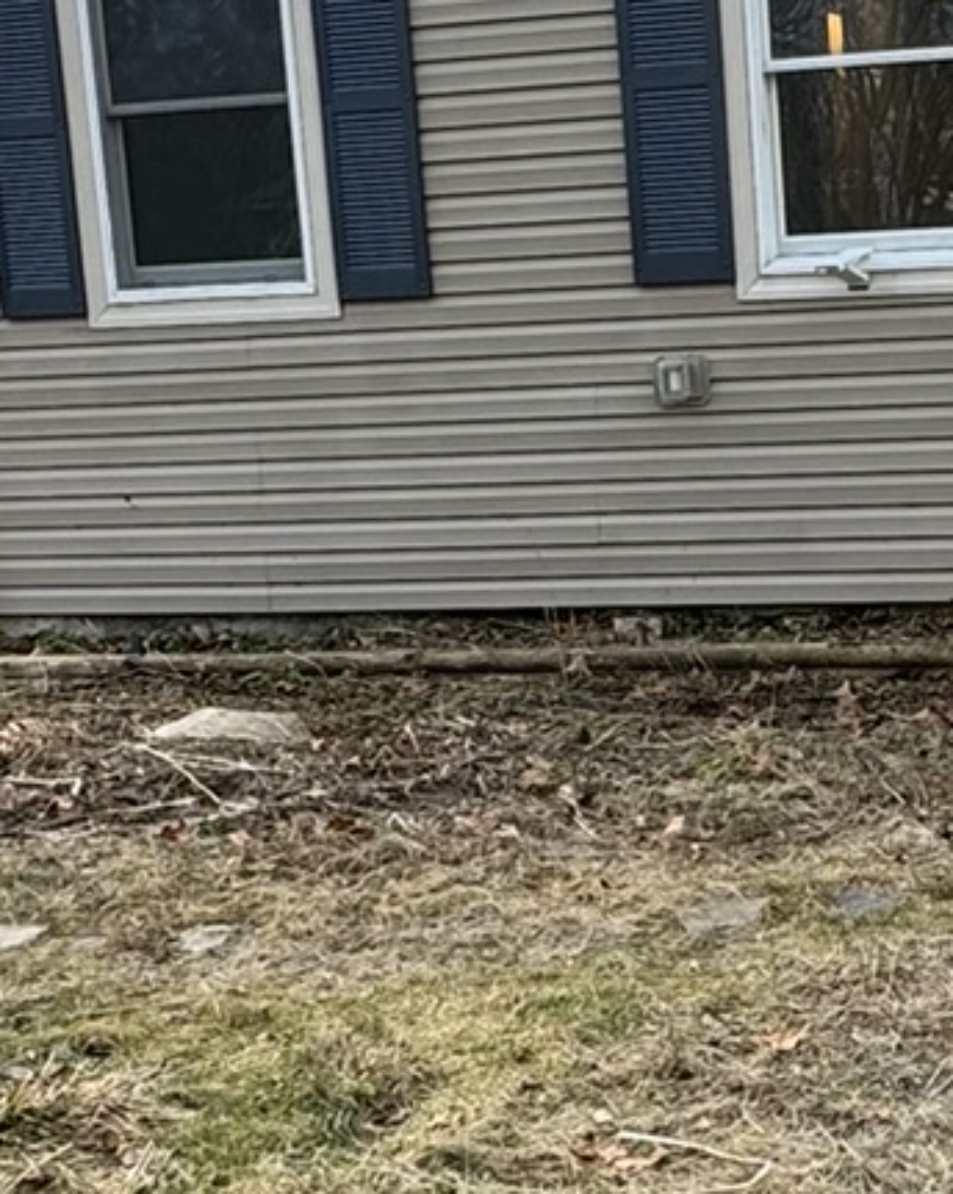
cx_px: 864
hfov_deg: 22.9
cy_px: 654
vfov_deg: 29.1
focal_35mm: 65
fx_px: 2295
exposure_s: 1/199
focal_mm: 2.22
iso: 40
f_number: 2.2
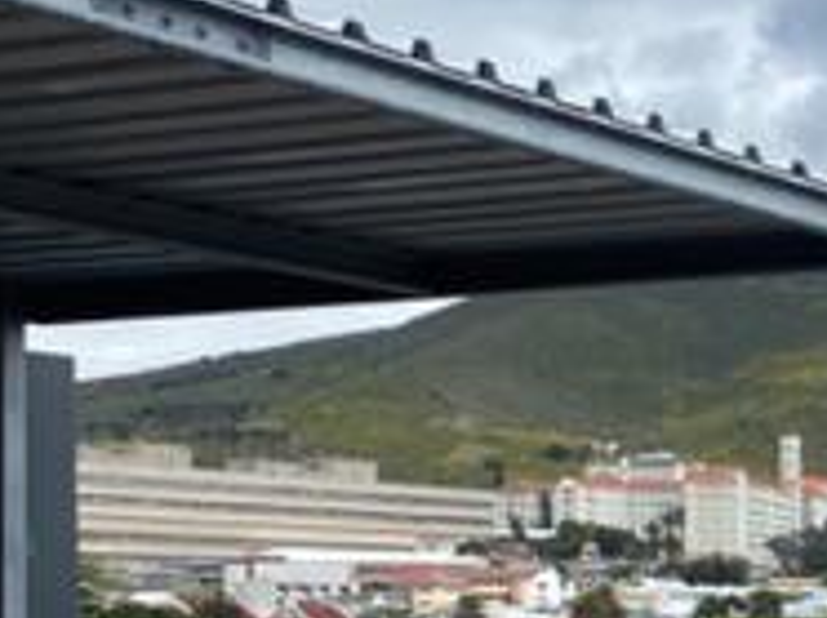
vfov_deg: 12.8
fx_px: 2672
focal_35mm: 112
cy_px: 787
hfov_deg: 15.4
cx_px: 1445
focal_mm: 4.25
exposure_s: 1/2358
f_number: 1.8
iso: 32
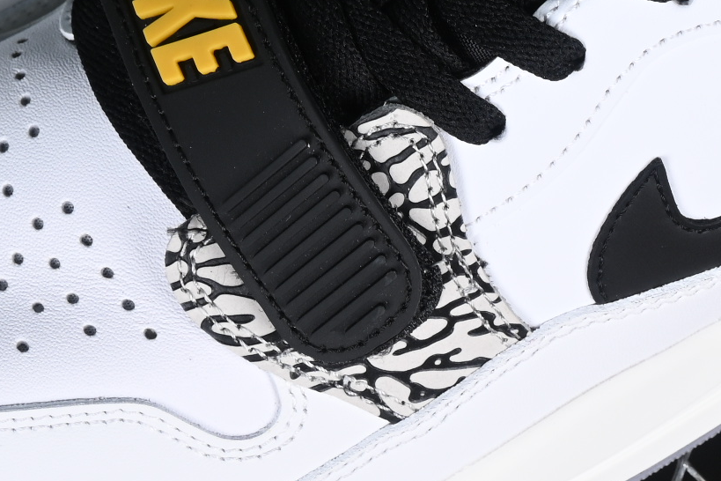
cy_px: -154
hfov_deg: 8.1
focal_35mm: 255
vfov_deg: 5.4
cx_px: 362
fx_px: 5107
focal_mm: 50
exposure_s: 1/50
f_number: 8
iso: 160
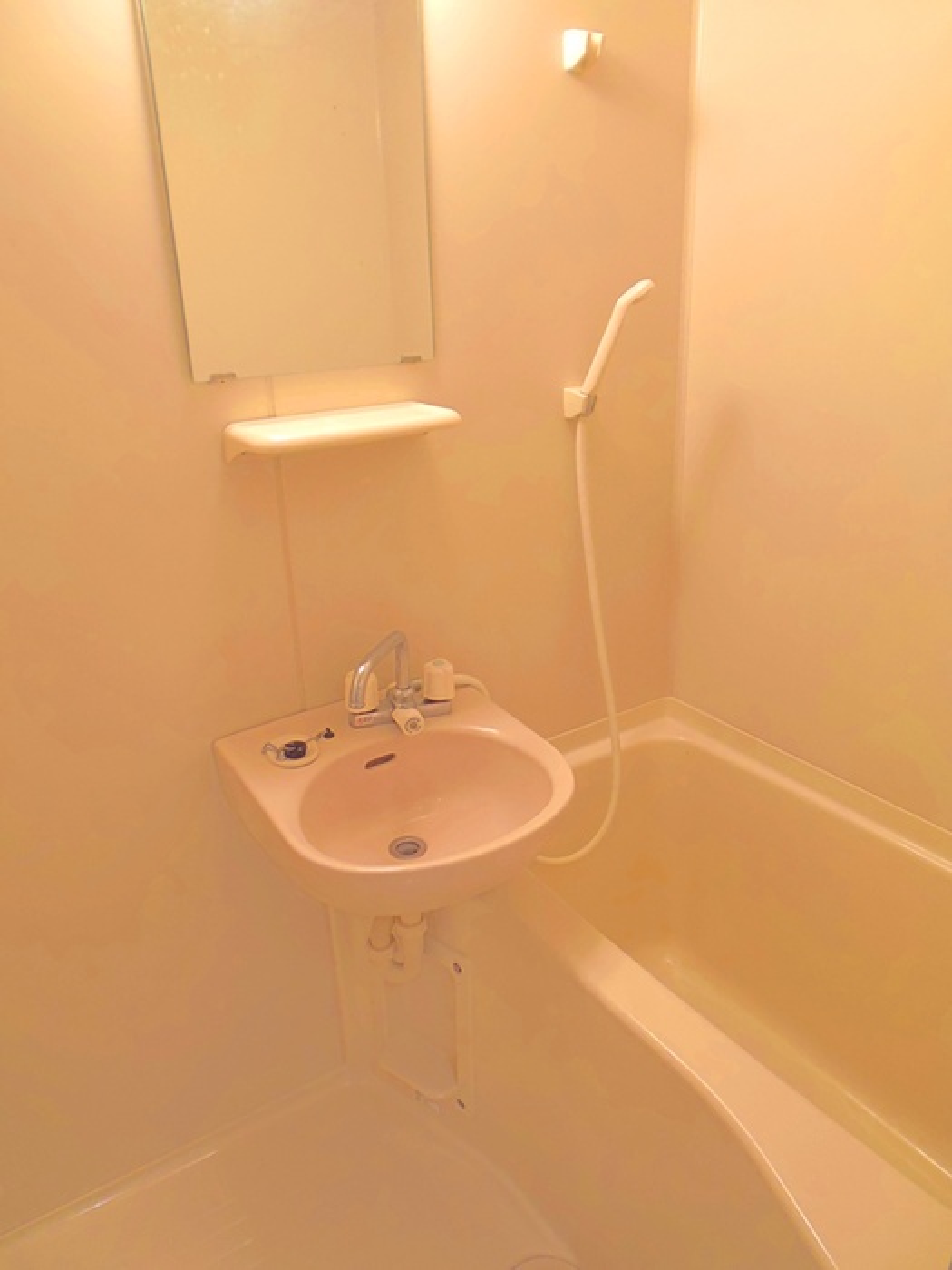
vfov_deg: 71.6
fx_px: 880
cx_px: 476
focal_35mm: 24
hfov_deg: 56.8
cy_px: 635
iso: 400
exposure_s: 1/10
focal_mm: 4.3
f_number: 2.8
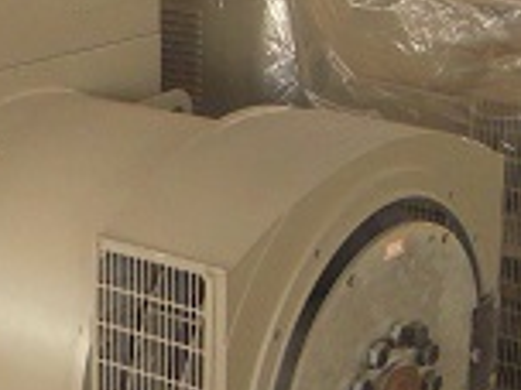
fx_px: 1610
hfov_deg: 18.1
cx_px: 55
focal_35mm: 107
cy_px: 250
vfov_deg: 13.8
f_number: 3.4
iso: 800
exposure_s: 1/160
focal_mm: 7.9
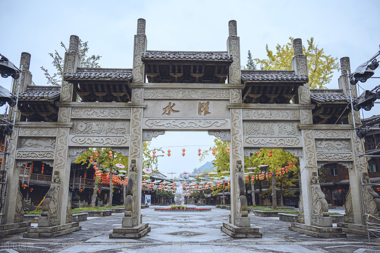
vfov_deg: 44.2
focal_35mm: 30
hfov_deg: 62.8
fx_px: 311
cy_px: 126
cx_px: 190
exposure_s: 1/200
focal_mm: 29.5
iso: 110
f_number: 4.5
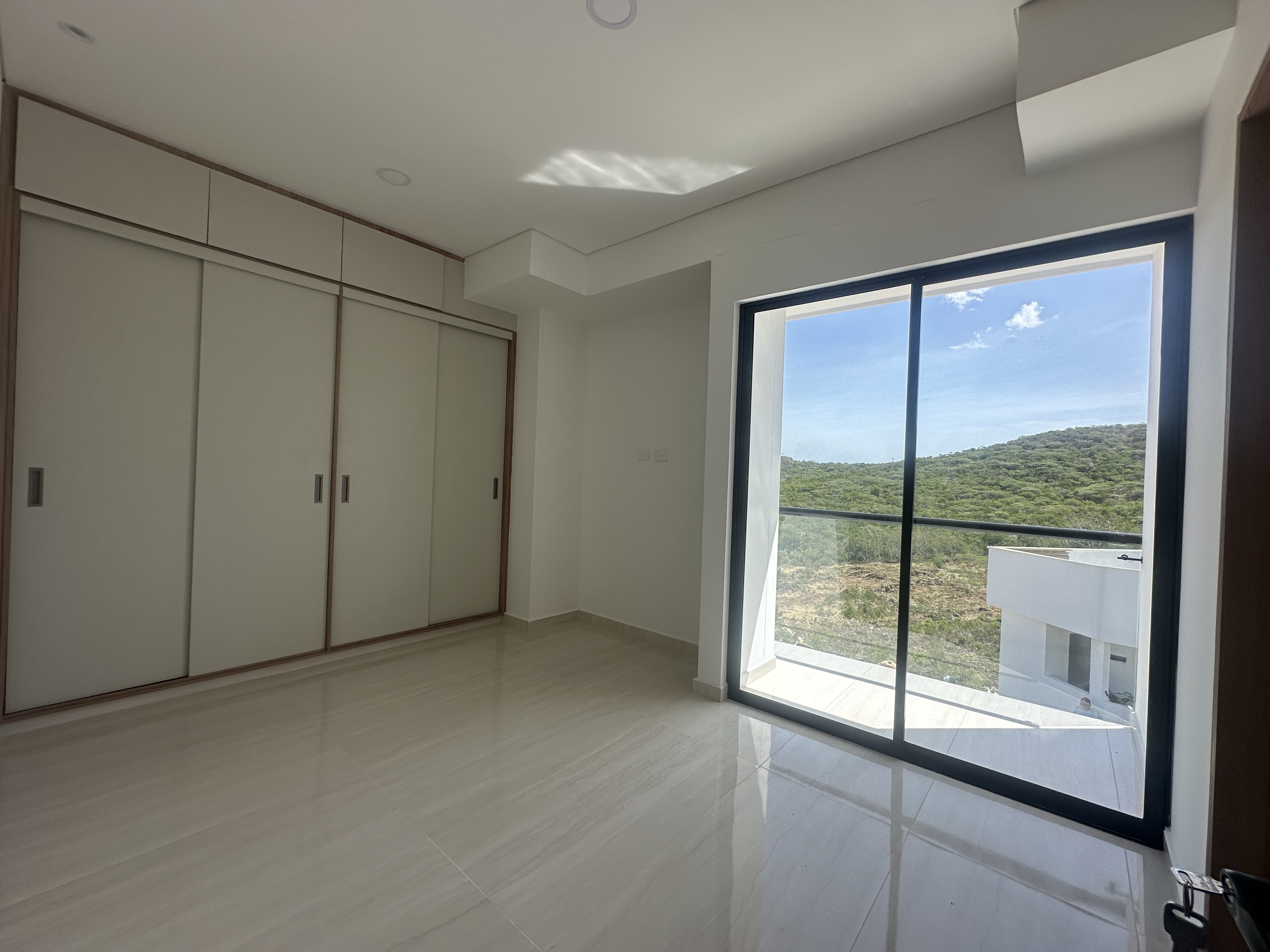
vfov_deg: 85.7
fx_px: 514
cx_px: 635
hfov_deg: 102.1
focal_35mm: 14
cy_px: 476
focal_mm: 2.22
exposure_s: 1/678
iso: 40
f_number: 2.2
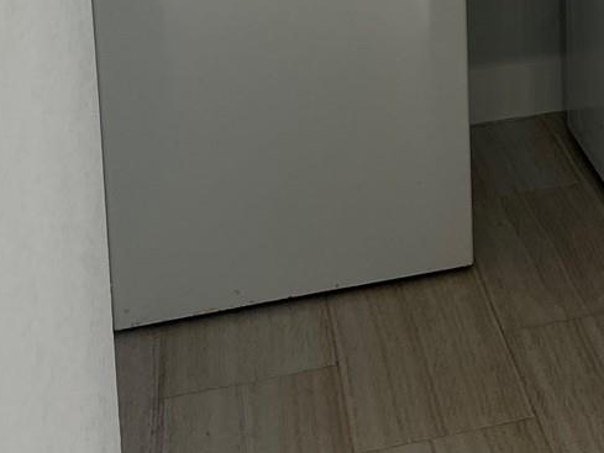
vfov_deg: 15.8
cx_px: 752
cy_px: -256
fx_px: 1483
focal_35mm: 85
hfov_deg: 21.2
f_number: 1.5
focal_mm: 5.7
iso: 40
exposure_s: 1/120
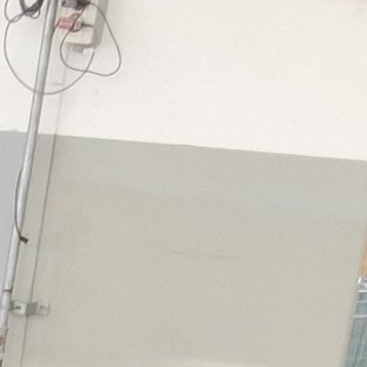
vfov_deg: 7.1
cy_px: 982
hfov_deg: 7.0
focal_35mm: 226
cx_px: -672
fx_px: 2711
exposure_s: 1/120
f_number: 1.9
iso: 37
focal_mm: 2.91
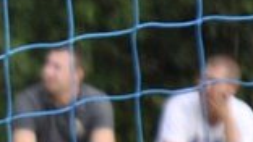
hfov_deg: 1.7
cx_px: -88
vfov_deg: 0.9
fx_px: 8767
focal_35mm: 1306
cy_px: 2
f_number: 5.6
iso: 400
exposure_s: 1/500
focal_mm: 200
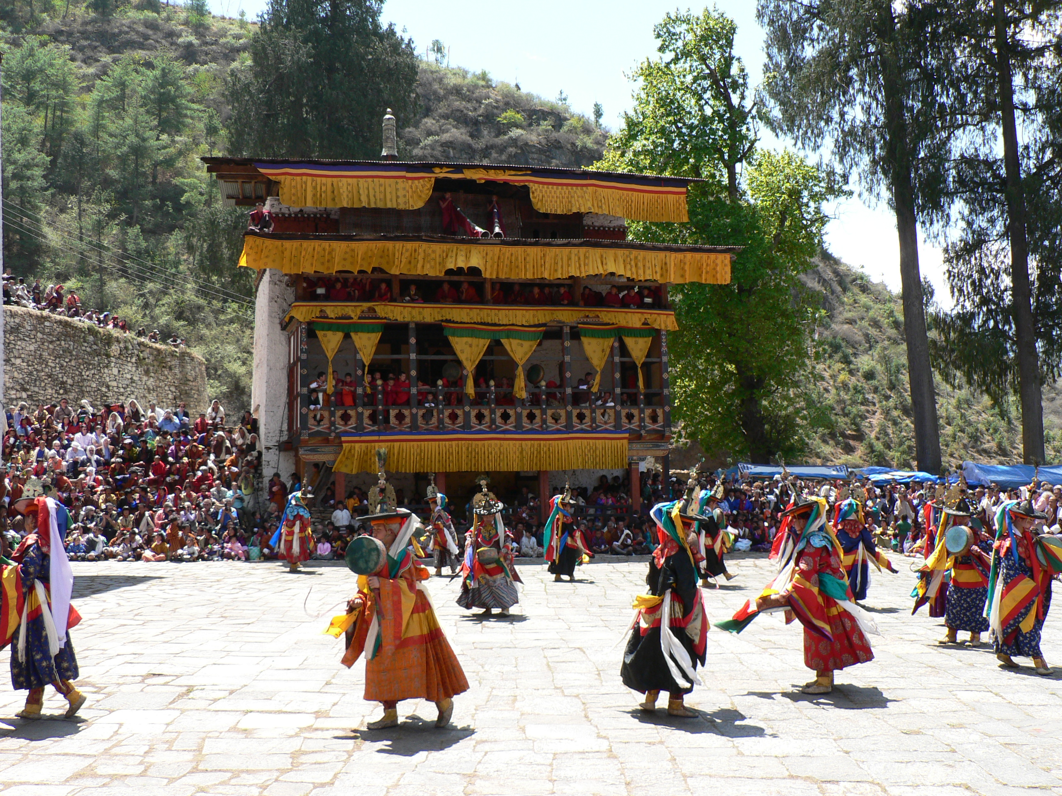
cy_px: 398
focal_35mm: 37
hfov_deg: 50.1
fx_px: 1135
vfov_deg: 38.7
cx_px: 531
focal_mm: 6.2
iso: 80
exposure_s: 1/200
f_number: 4
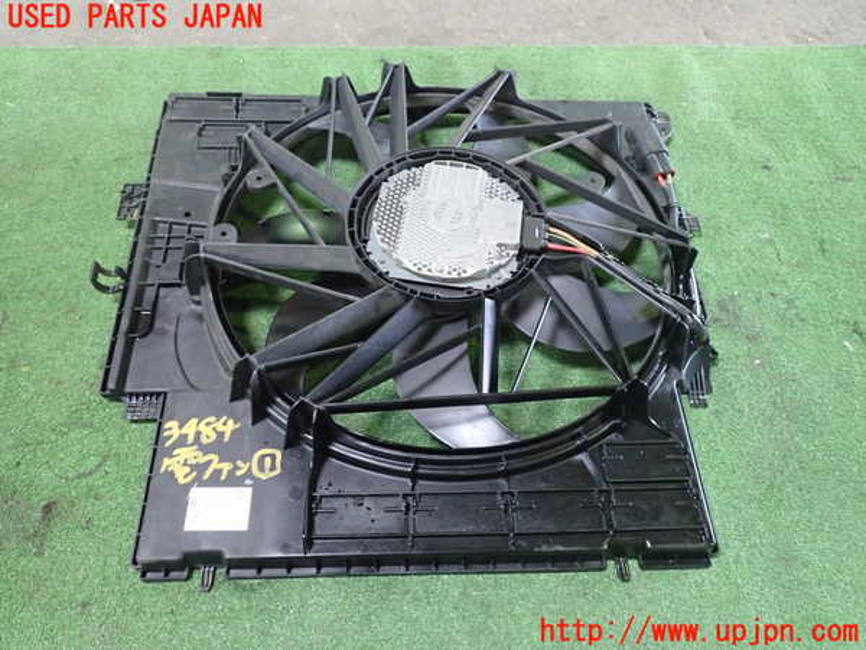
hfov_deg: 60.0
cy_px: 325
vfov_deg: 46.8
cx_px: 433
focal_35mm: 30
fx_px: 751
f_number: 2.3
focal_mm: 5.4
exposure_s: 1/30
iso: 800
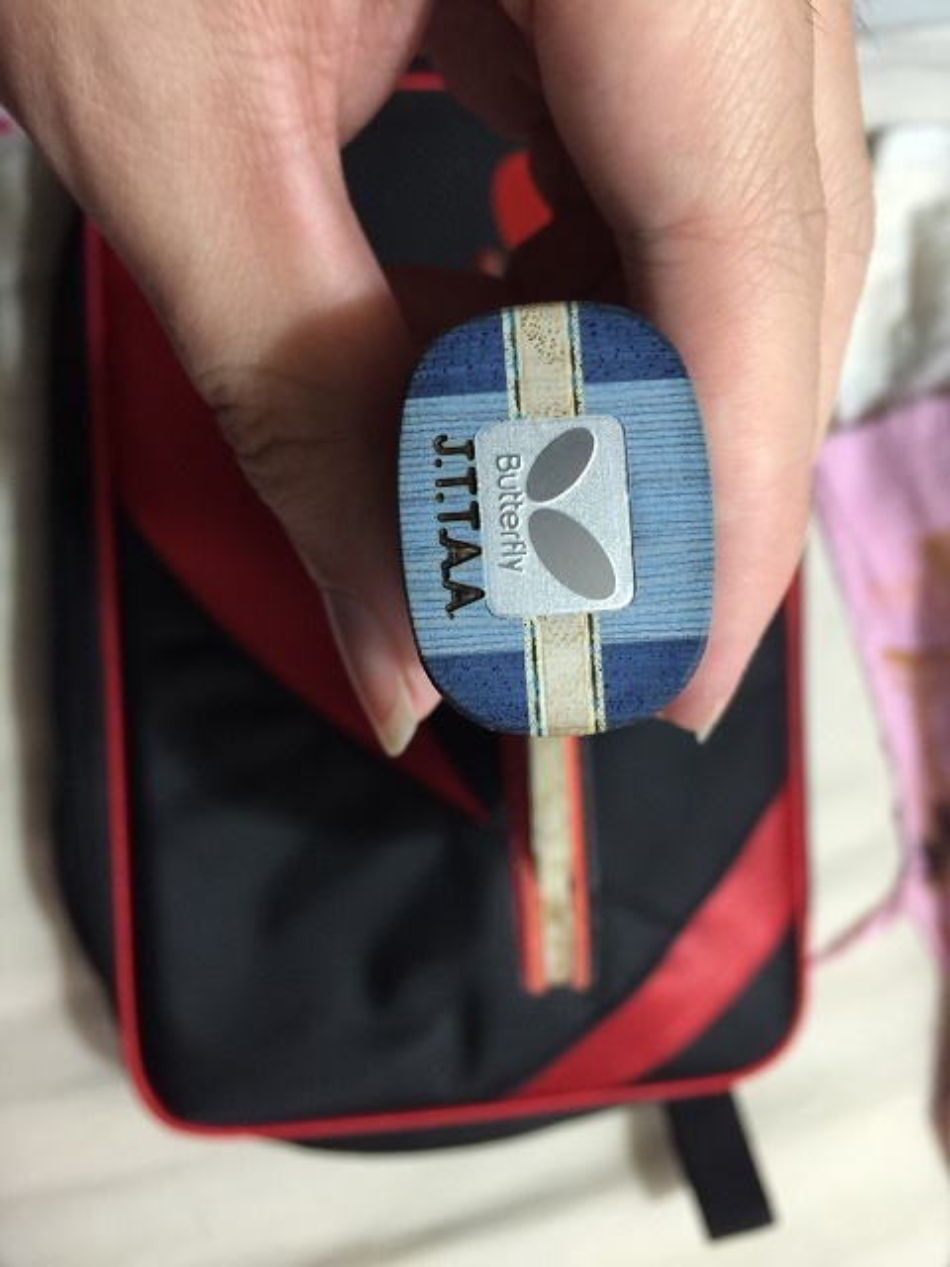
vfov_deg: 61.7
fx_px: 1061
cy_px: 634
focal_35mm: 29
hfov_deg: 48.2
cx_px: 475
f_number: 2.2
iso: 80
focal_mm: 4.15
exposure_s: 1/4
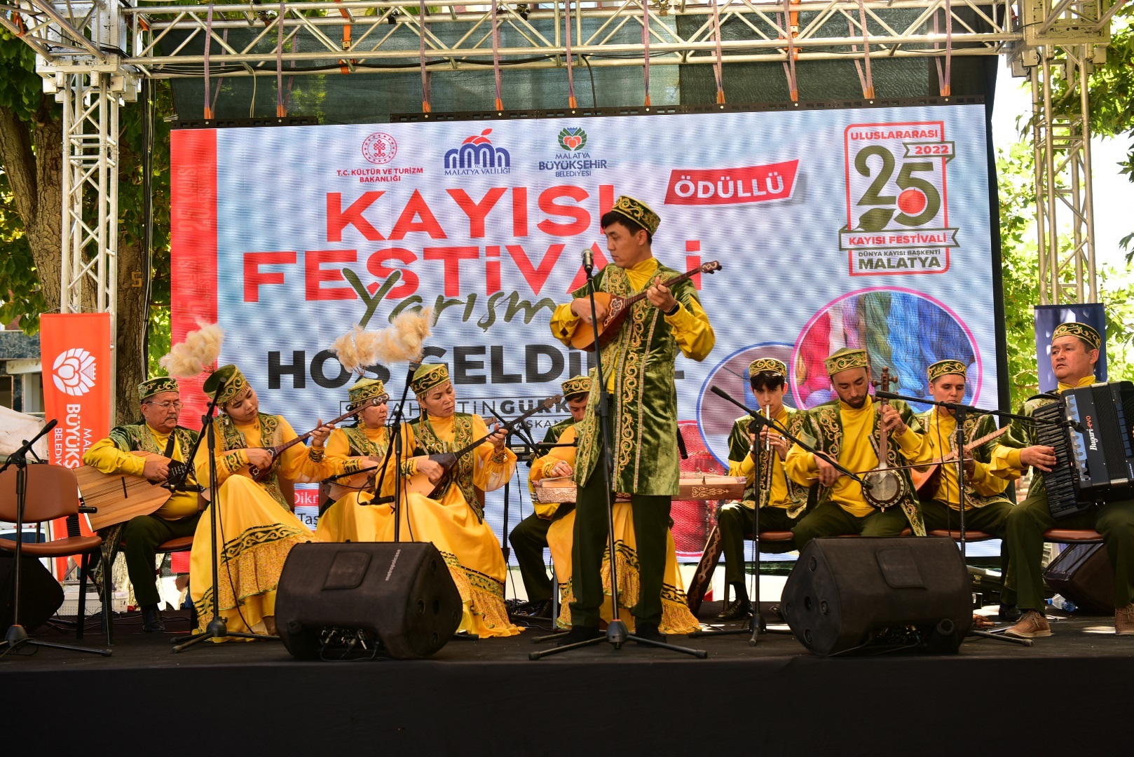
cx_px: 567
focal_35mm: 48
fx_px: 1512
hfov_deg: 41.1
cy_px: 378
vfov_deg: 28.1
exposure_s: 1/80
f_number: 4.5
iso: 64
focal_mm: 48
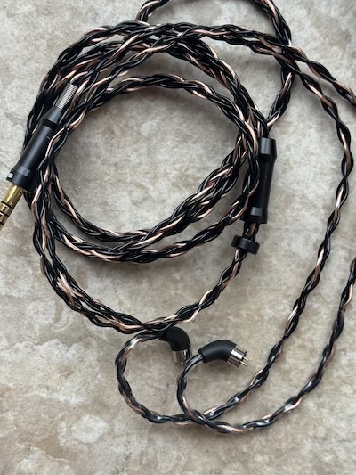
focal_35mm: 54
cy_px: 231
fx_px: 740
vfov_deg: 35.5
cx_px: 186
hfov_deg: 27.0
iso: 80
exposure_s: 1/100
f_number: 1.78
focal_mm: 6.76
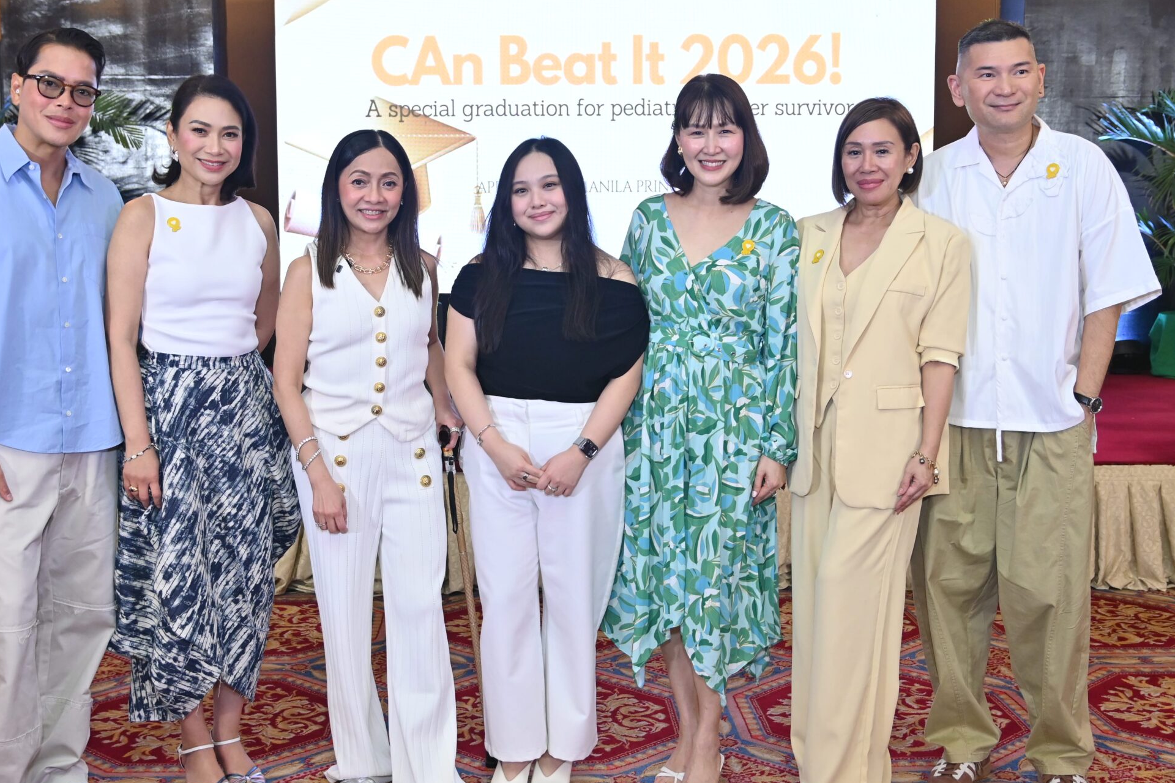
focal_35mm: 48
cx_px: 517
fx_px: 1567
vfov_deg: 28.1
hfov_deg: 41.0
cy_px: 373
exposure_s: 1/160
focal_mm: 24
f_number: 4
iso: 800
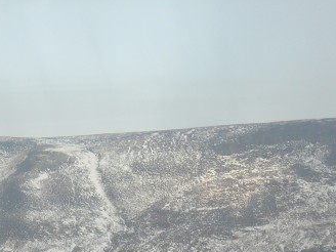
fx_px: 2951
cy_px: 291
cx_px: 157
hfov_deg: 6.5
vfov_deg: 4.9
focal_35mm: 304
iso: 100
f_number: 4.5
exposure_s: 1/200
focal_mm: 21.6
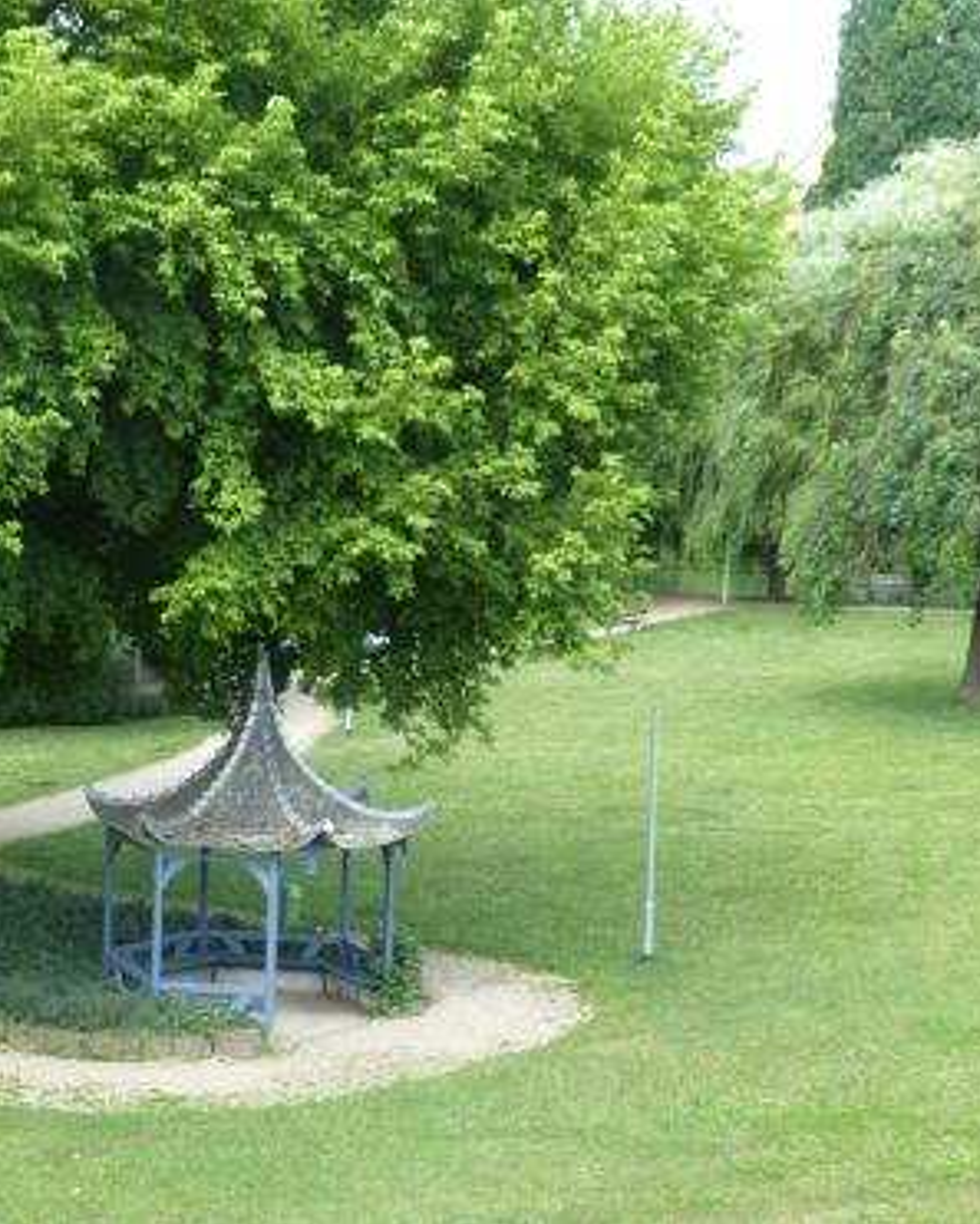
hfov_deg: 21.5
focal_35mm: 71
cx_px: 346
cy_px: 615
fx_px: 2573
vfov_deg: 26.8
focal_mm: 9.8
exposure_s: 1/125
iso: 100
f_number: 4
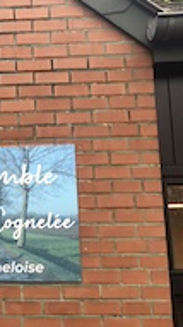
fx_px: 485
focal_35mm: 56
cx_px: -60
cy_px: 205
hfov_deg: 19.6
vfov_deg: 37.0
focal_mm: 3.99
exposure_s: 1/102
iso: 20
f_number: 1.8
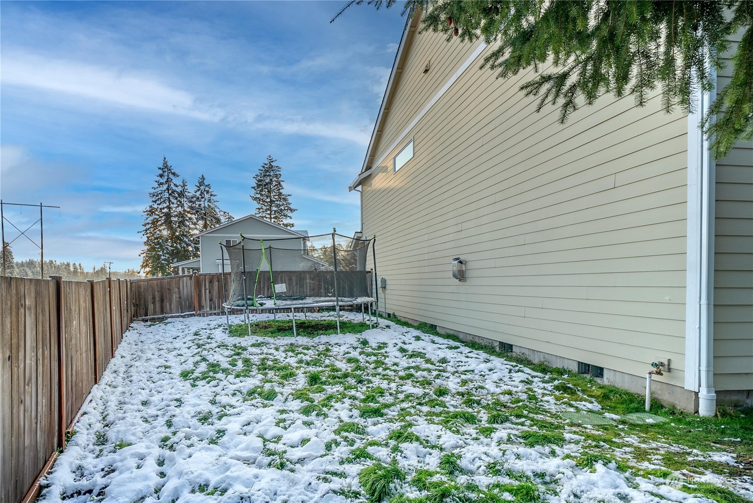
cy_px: 252
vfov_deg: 90.1
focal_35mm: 12
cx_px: 376
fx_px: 251
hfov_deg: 112.6
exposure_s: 1/30
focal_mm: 12
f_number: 7.1
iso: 80
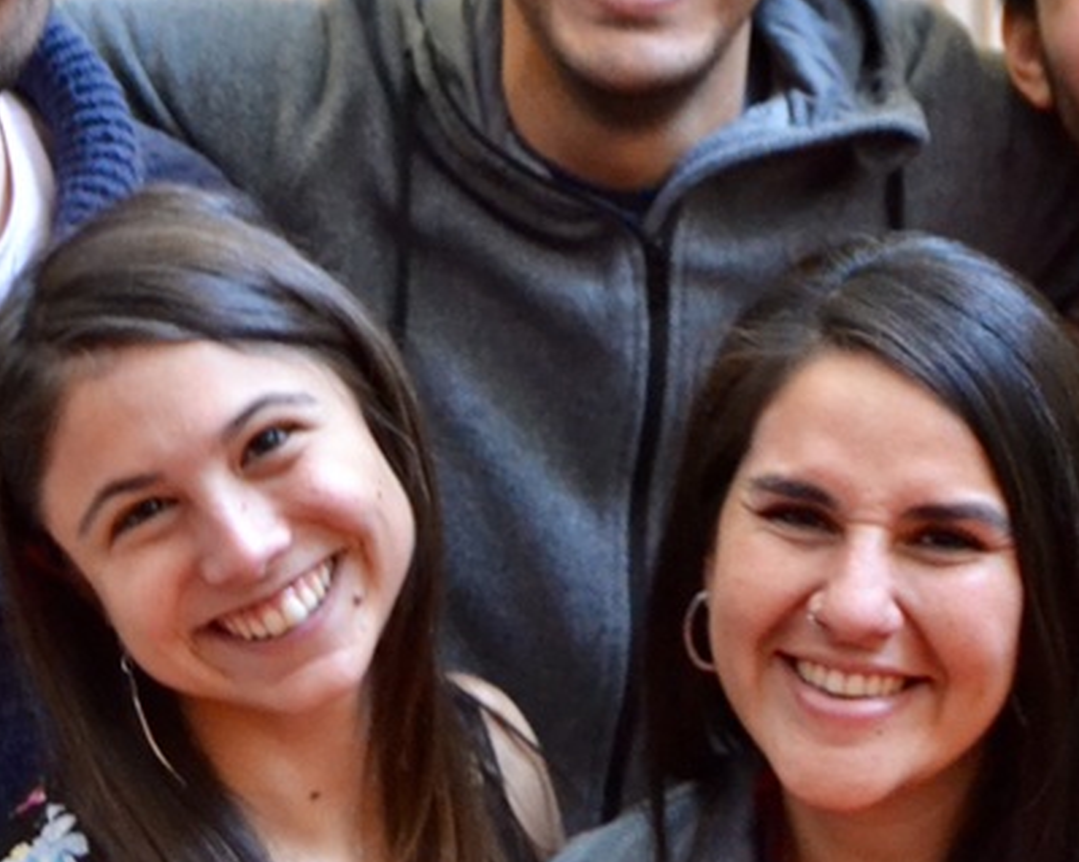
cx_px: 557
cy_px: 105
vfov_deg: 11.4
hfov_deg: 14.4
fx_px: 4278
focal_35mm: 134
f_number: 4.8
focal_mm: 38
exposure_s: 1/40
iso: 3200
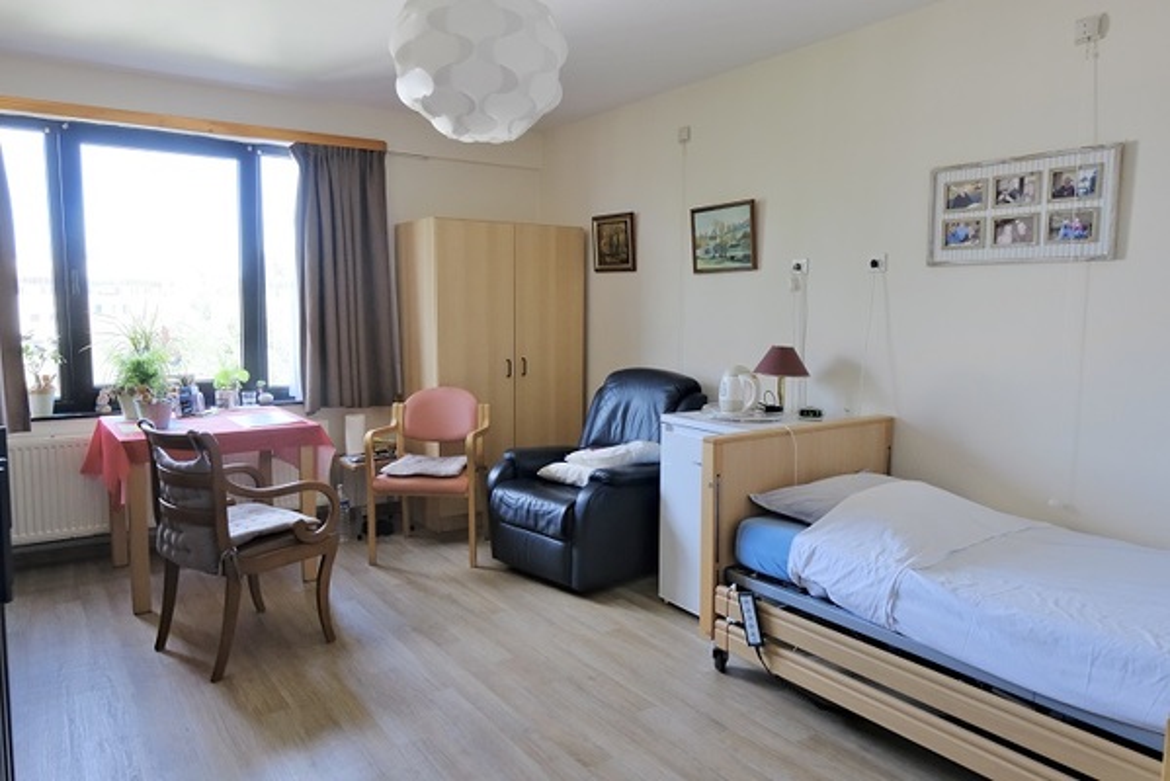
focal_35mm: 24
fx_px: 780
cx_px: 585
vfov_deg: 53.2
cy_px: 390
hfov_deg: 73.7
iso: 3200
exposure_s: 1/160
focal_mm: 16
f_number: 5
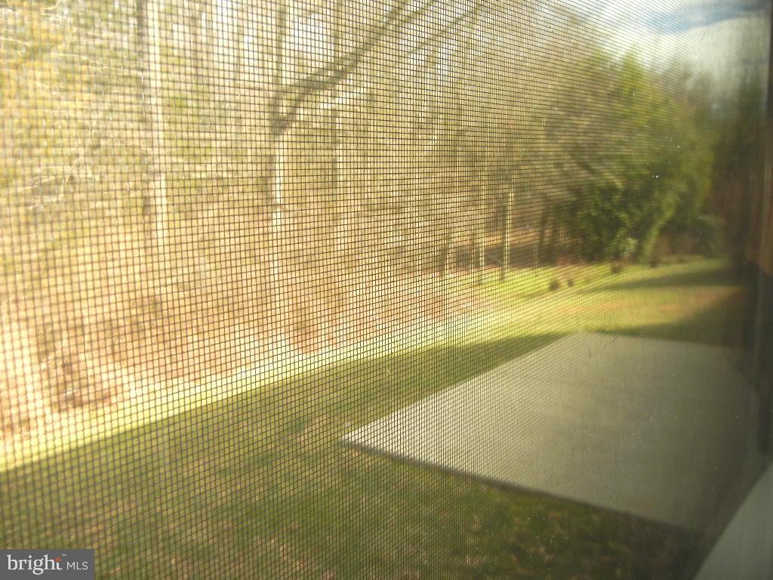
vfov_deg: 46.8
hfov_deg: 60.0
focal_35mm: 30
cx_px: 386
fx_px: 670
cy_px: 290
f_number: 3.5
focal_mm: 5.4
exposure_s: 1/201
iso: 160
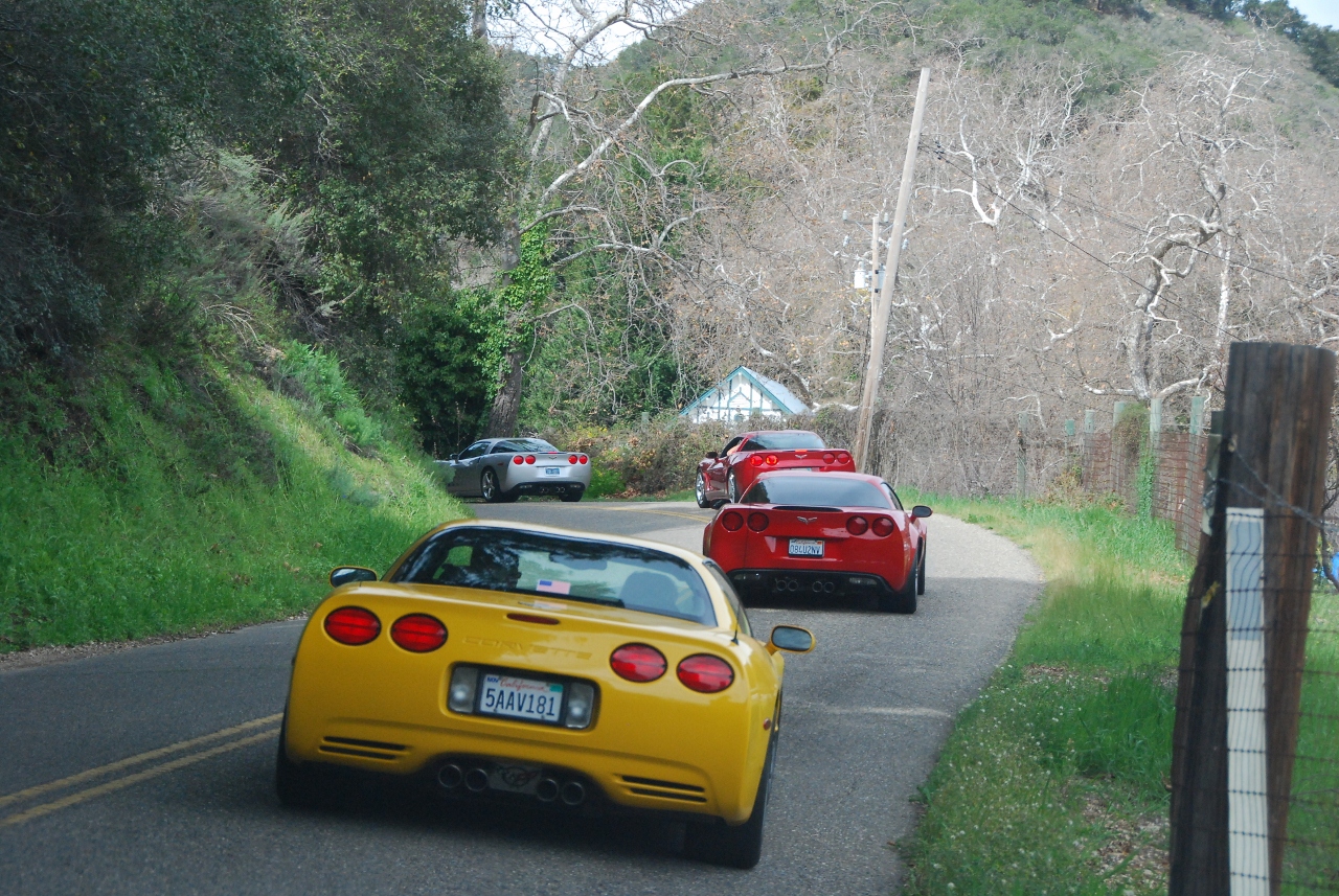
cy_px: 448
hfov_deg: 20.9
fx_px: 3631
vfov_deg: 14.1
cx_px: 670
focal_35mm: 98
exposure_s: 1/800
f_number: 6.3
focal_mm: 65
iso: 800
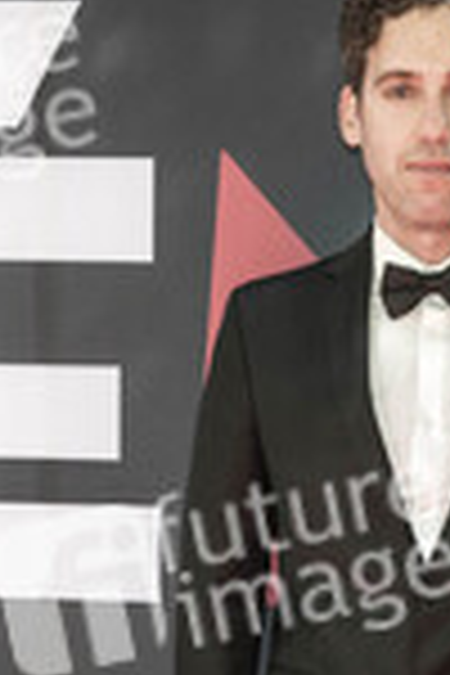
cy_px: 796
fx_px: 1525
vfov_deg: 23.0
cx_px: 356
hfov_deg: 16.7
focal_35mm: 81
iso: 800
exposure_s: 1/200
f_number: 5.6
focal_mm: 30.5
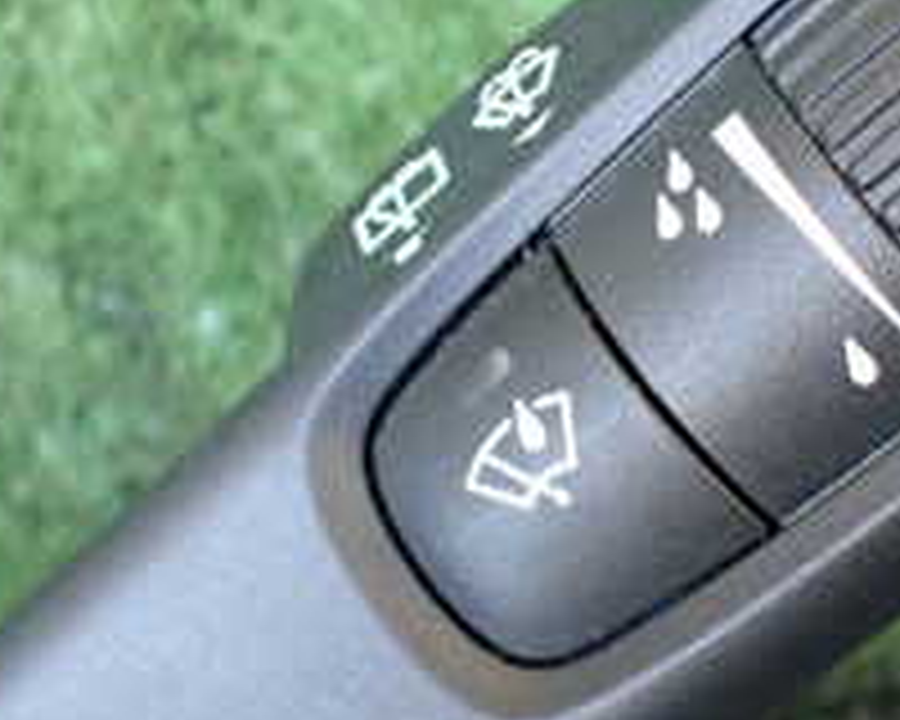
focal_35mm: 88
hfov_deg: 21.7
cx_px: 562
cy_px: 315
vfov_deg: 17.5
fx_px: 2344
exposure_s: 1/80
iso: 800
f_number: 2.3
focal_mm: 5.4
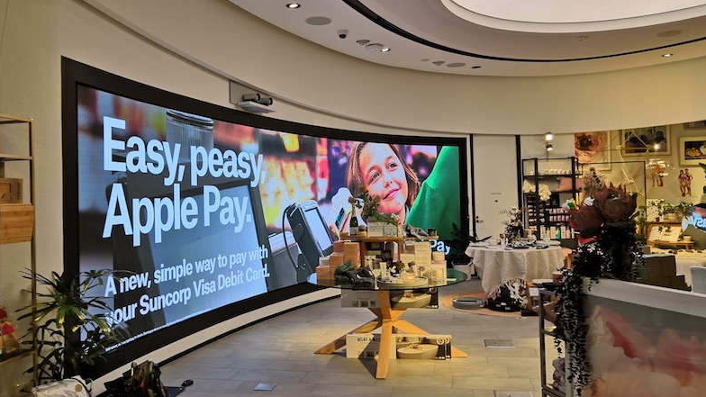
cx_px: 348
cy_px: 181
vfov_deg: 38.9
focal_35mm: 30
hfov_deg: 64.3
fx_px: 562
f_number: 1.8
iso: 80
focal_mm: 3.95
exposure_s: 1/100
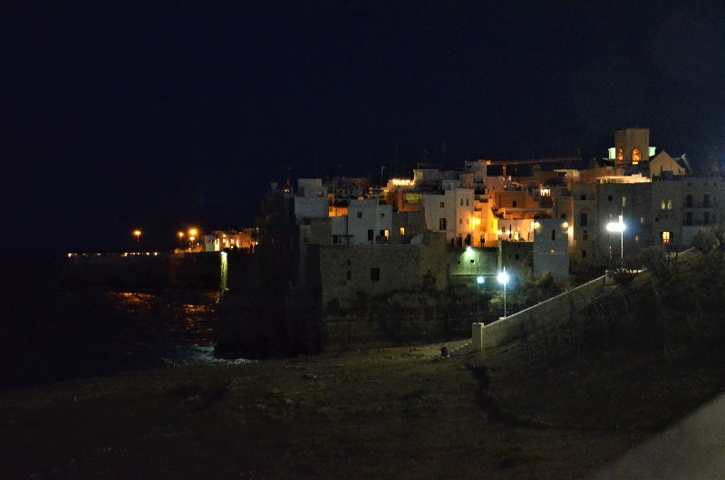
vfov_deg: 21.5
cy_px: 240
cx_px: 362
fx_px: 1266
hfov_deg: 32.0
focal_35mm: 63
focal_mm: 42
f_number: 5.6
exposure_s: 1/8
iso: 5000
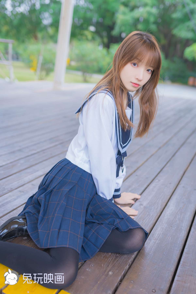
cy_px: 147
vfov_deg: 54.4
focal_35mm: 35
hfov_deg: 37.9
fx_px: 286
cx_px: 98
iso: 100
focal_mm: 35
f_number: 2
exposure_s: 1/200
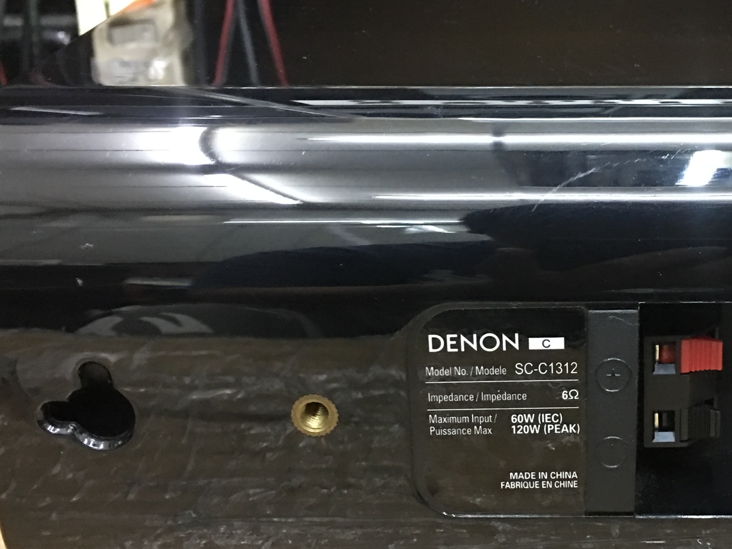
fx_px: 1142
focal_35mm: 54
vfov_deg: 27.0
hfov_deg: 34.6
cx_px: 575
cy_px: 255
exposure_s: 1/8
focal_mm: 4.15
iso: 125
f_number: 2.2
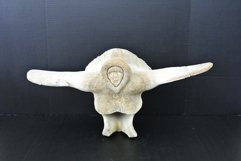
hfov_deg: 43.6
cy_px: 80
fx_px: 302
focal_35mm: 45
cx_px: 120
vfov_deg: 29.9
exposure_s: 1/30
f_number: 4.5
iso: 1800
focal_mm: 16.9
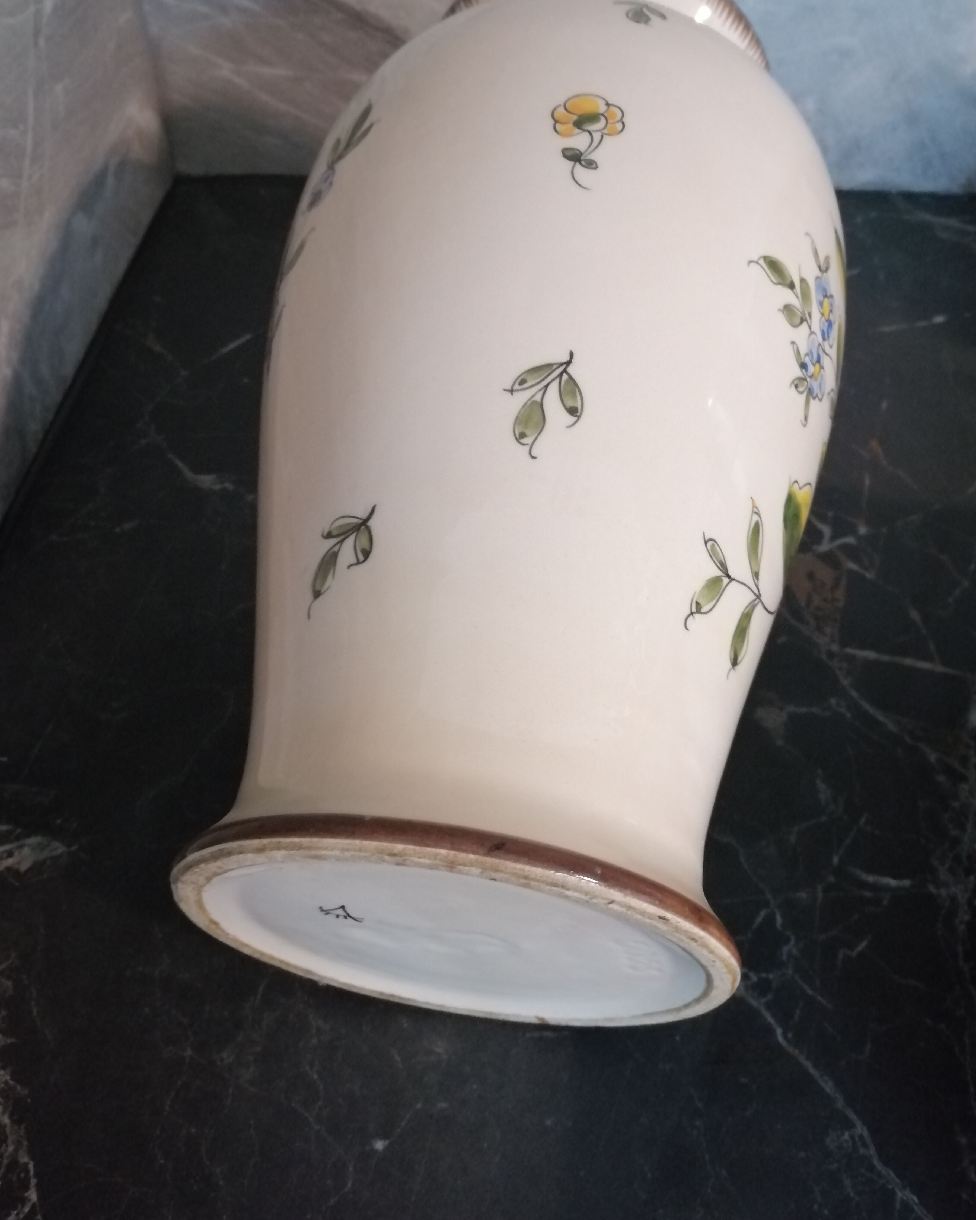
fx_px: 1083
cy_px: 547
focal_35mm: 30
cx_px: 493
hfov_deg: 48.5
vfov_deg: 58.6
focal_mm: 3.95
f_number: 1.8
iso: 640
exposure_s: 1/20
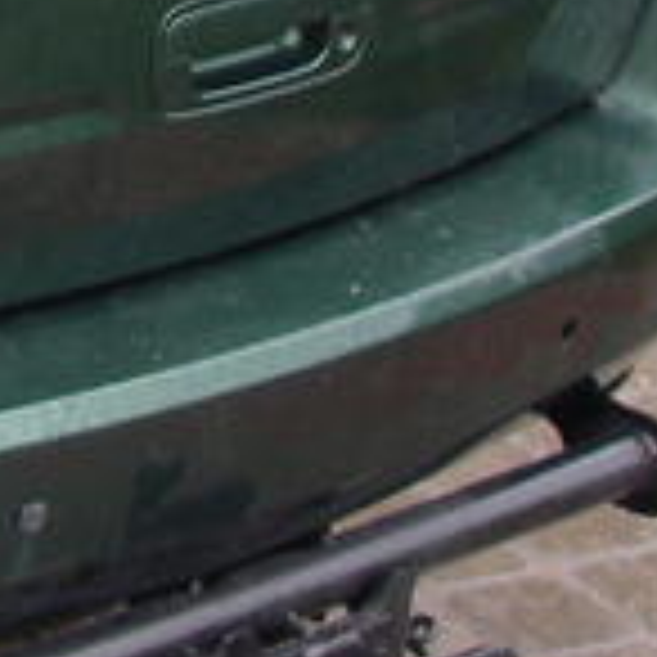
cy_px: -198
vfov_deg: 9.3
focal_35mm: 184
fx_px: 3951
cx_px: -950
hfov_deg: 8.6
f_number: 3.3
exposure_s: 1/50
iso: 100
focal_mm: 6.3
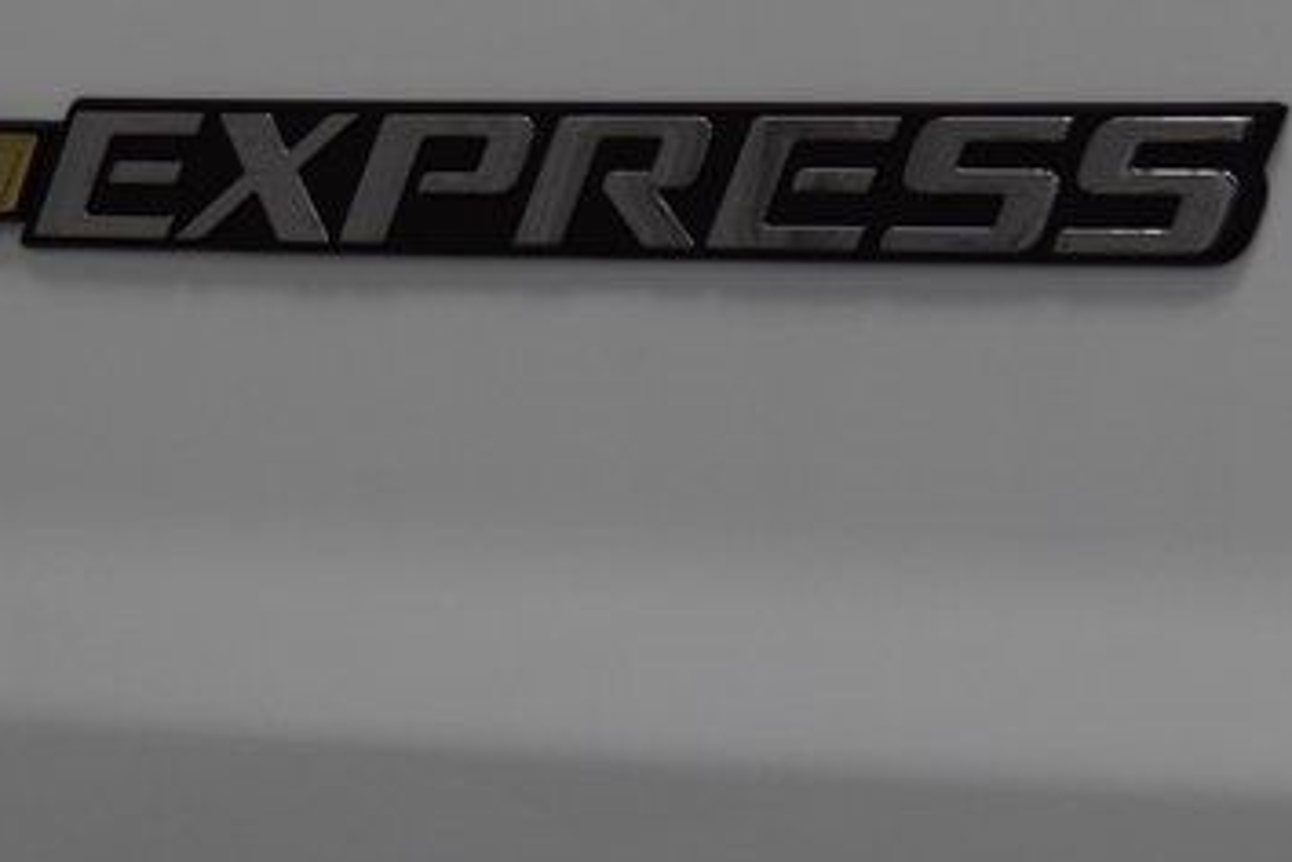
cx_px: 522
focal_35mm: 190
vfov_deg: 7.2
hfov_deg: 10.8
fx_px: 6818
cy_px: 221
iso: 1600
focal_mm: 70
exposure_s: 1/125
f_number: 8
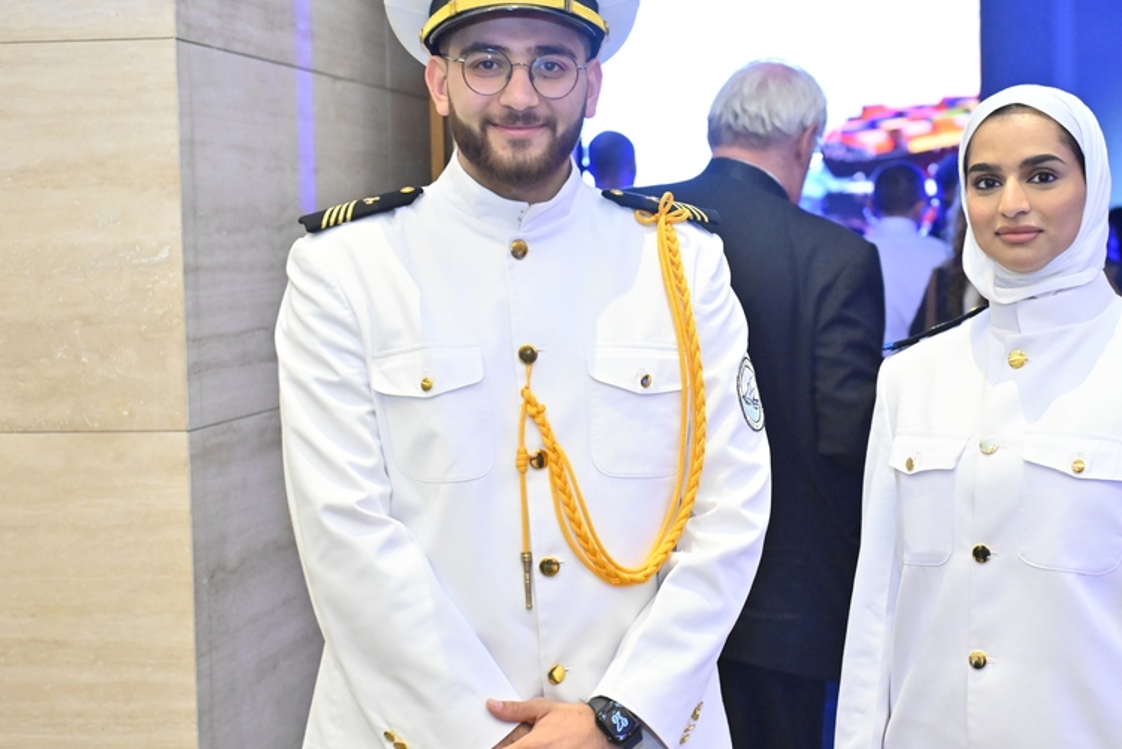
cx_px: 720
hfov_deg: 29.1
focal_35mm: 69
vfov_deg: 19.7
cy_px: 378
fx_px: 2151
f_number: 3.2
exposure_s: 1/125
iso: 4000
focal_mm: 48
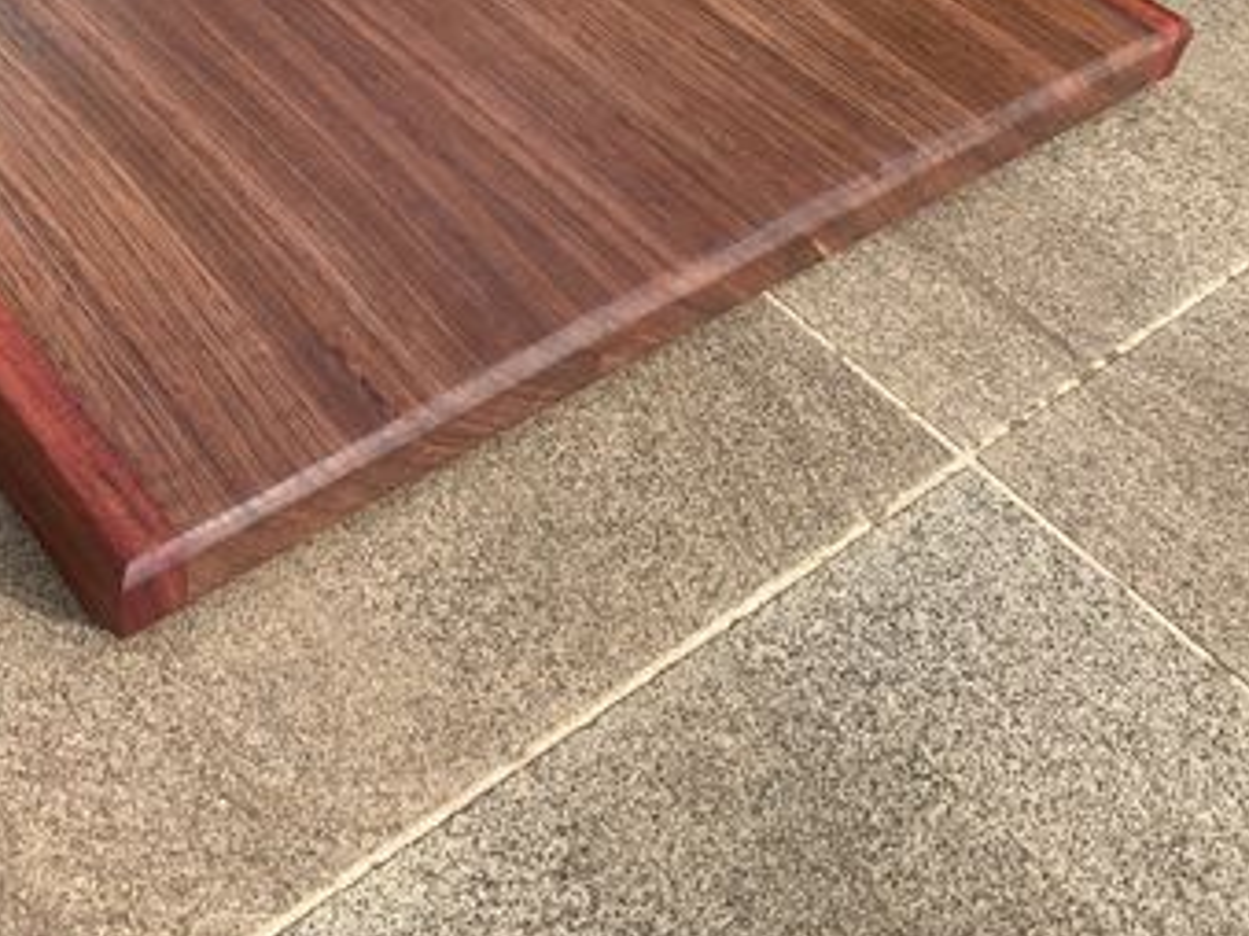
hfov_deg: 40.4
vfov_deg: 30.6
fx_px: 1659
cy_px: 162
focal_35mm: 46
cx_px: 361
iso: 25
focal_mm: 4.25
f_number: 1.8
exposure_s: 1/783
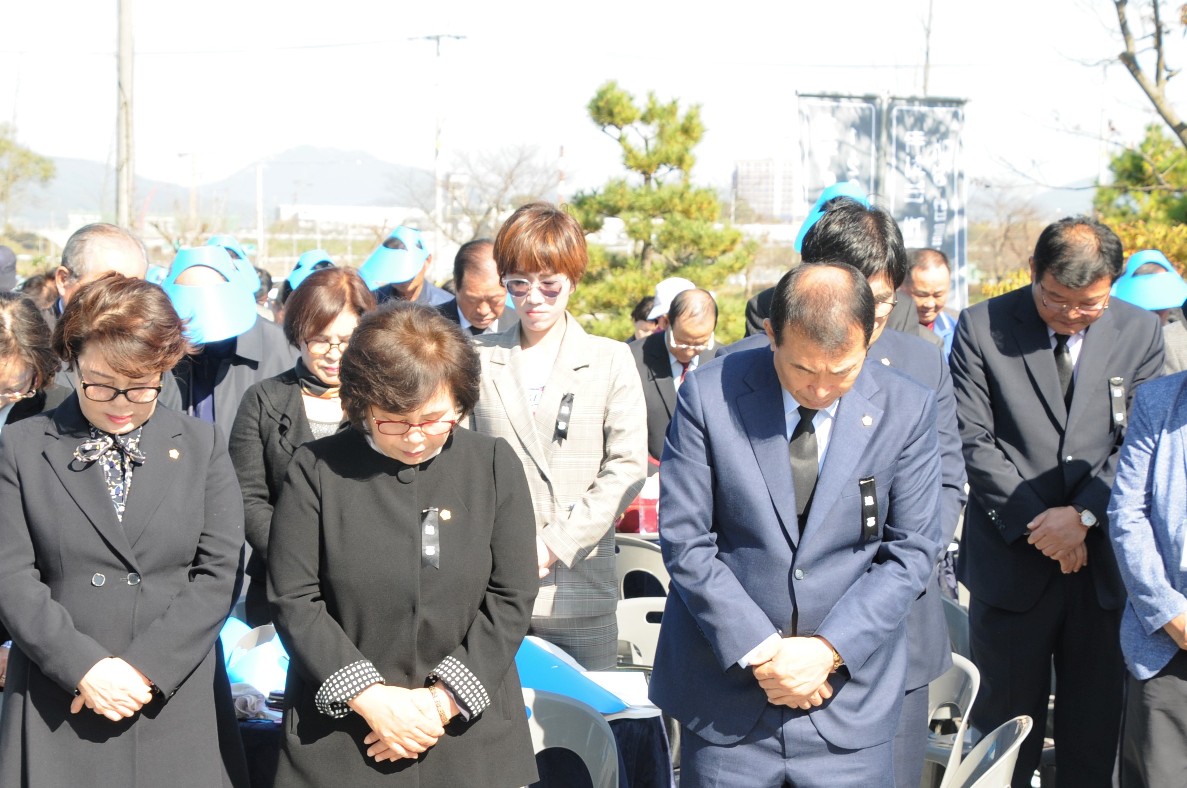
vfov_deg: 12.9
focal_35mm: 106
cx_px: 468
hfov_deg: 19.3
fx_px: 3491
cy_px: 459
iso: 200
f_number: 6.3
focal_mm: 44
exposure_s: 1/160
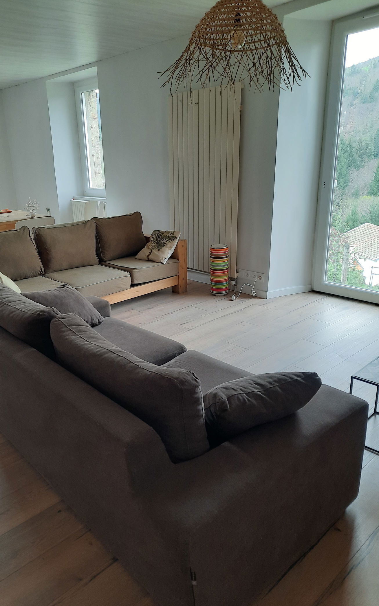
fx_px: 446
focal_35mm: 27
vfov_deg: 68.4
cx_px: 149
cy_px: 302
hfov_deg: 45.7
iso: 100
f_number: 2
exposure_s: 1/60
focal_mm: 4.6
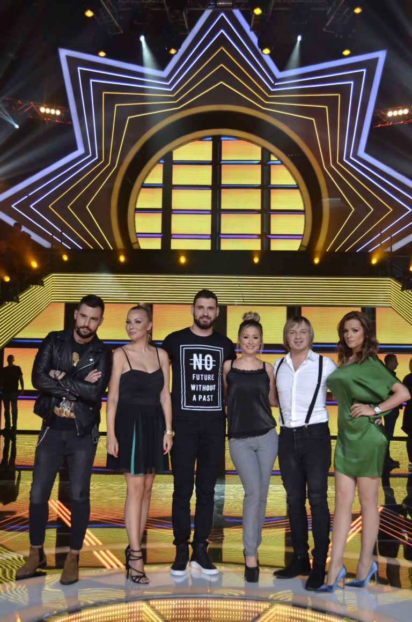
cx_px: 206
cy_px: 311
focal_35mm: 39
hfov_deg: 34.1
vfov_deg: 49.6
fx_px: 673
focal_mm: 26
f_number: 5.6
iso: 1600
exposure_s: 1/250
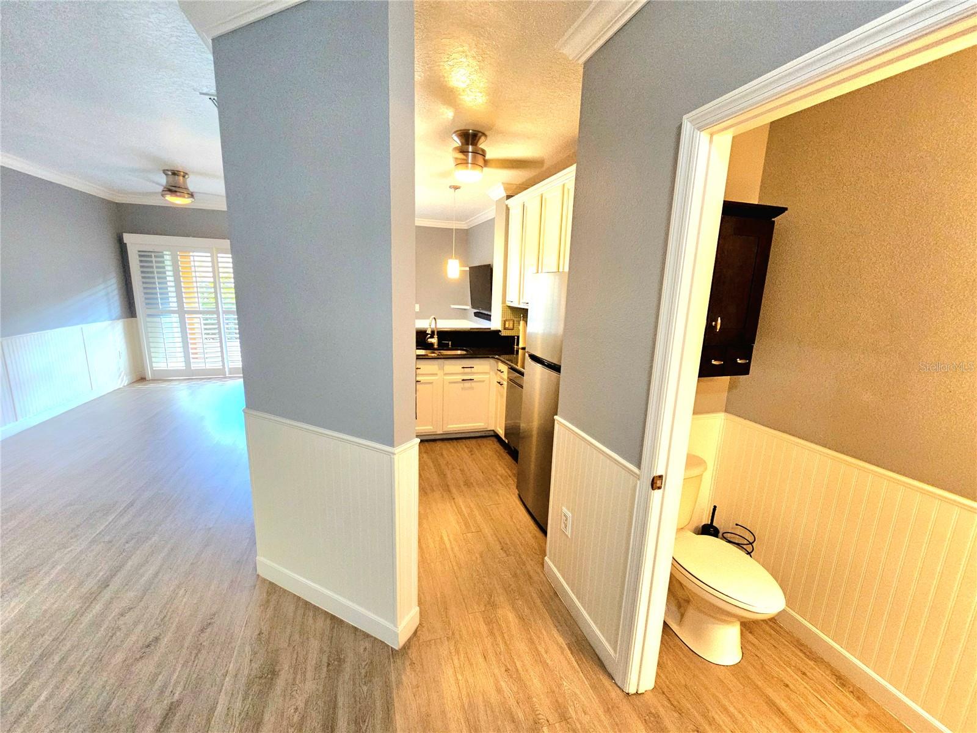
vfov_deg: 89.9
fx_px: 367
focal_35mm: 13
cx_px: 488
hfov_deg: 106.2
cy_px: 366
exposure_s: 1/40
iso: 320
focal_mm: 2.2
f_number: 2.2
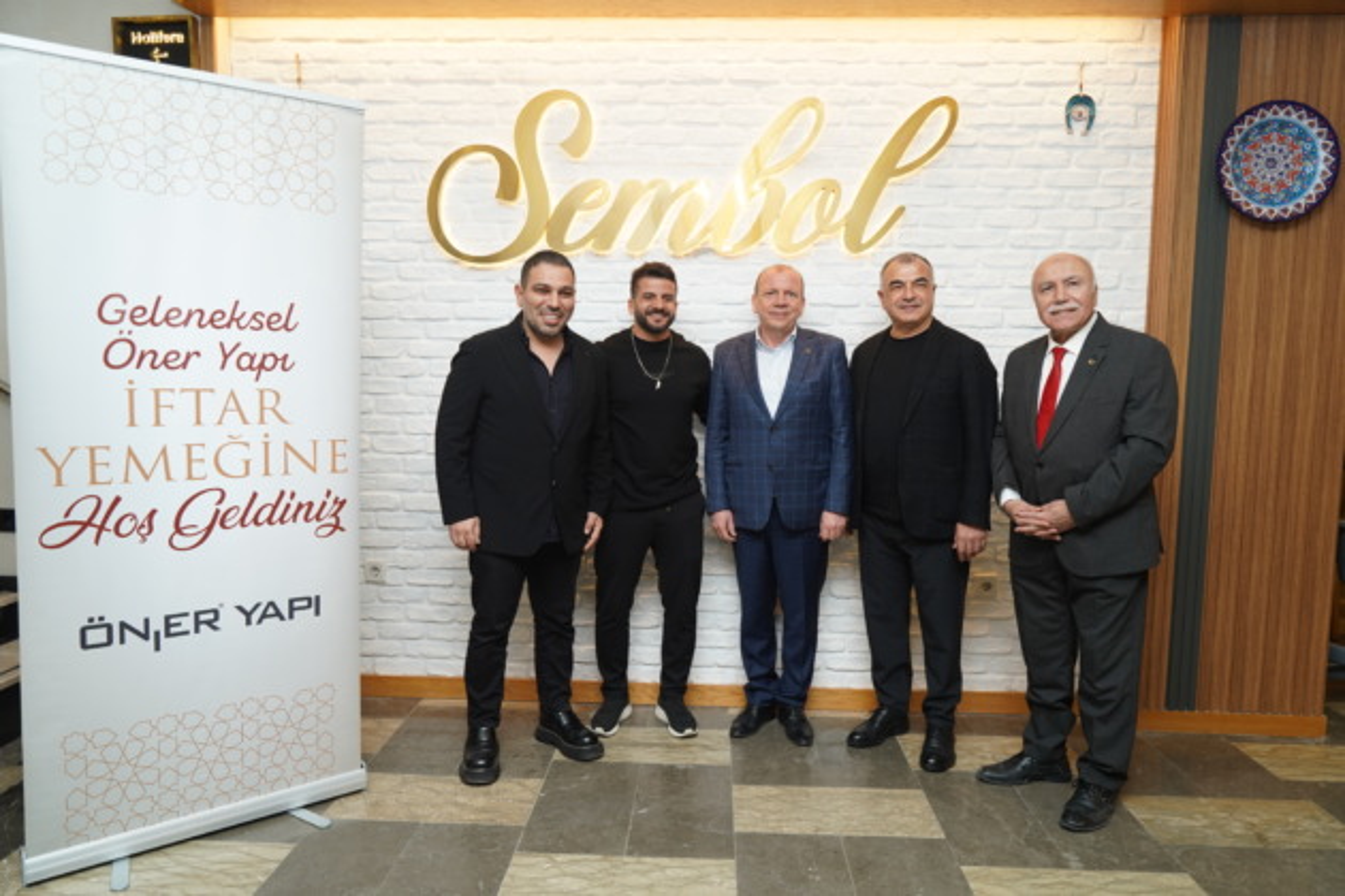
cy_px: 448
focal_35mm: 24
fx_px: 897
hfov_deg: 73.7
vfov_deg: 53.1
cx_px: 672
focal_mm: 24
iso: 320
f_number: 4.5
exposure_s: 1/60
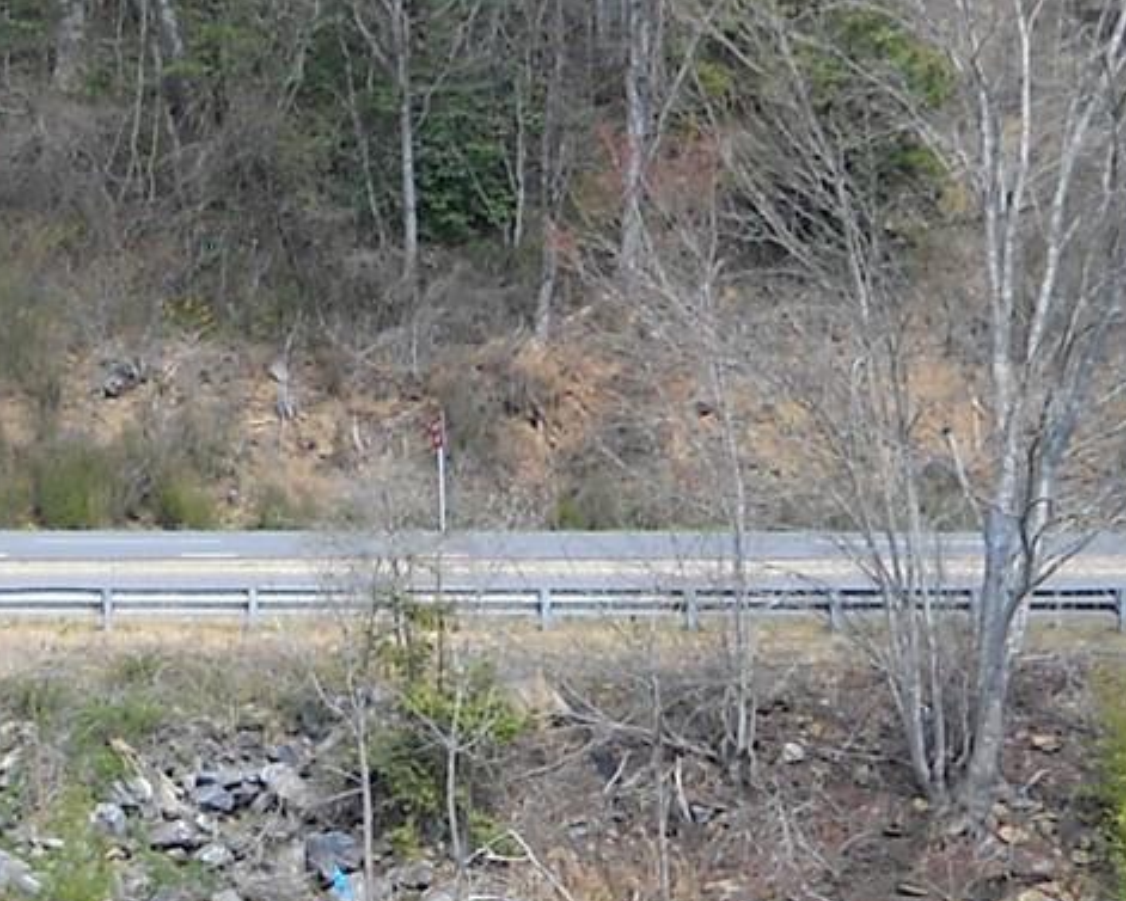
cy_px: 860
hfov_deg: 11.0
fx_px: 5800
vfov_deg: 8.8
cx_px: 10
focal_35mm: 174
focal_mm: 6.72
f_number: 3.1
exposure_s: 1/260
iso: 64
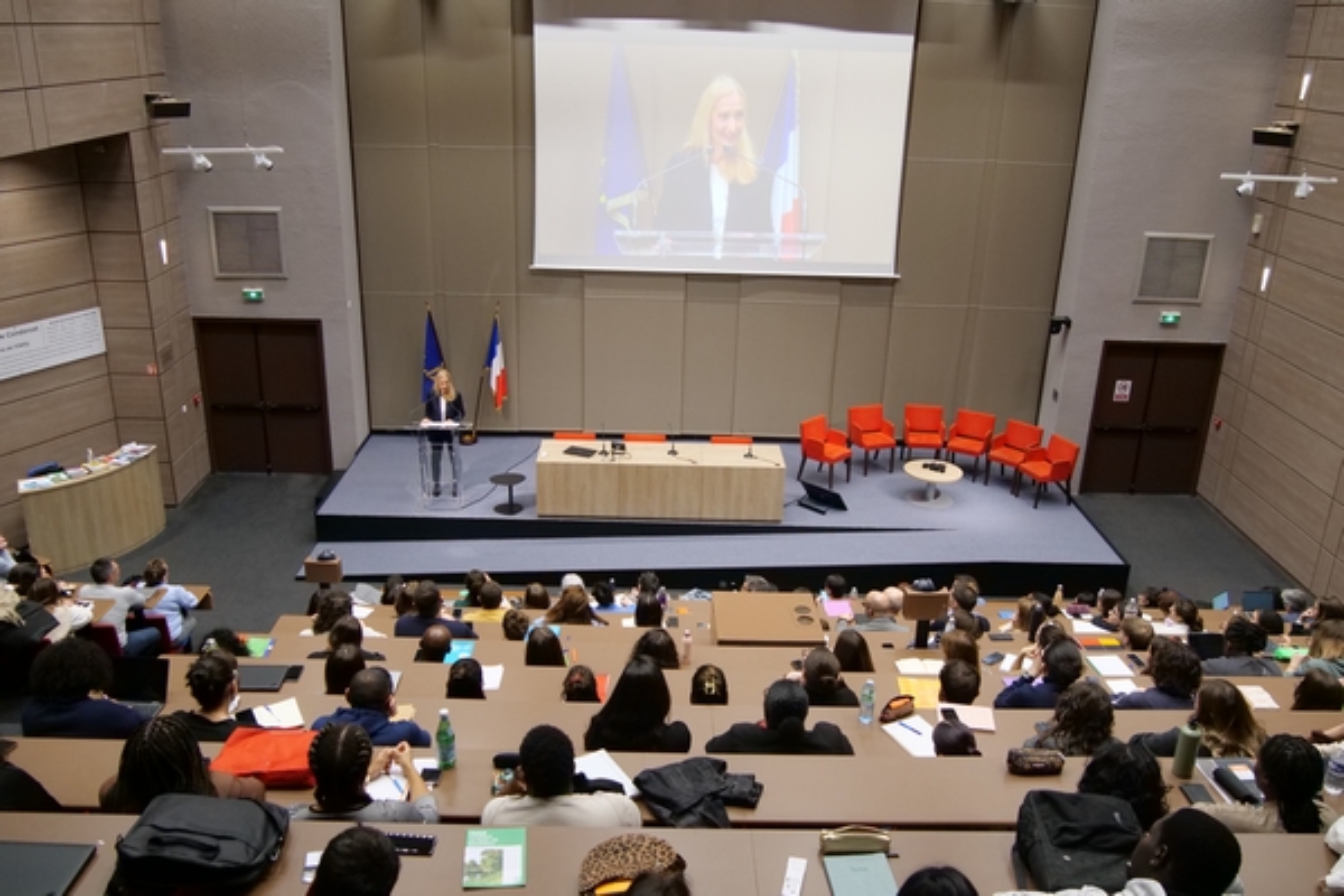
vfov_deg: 45.0
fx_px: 1083
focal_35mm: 29
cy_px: 448
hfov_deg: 63.7
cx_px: 672
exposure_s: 1/60
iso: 1600
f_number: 4
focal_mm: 14
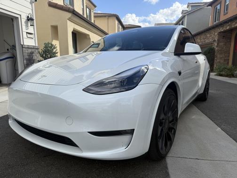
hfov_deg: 71.6
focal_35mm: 24
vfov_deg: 56.8
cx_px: 118
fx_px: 164
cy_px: 89
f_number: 1.78
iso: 80
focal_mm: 6.76
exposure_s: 1/3584
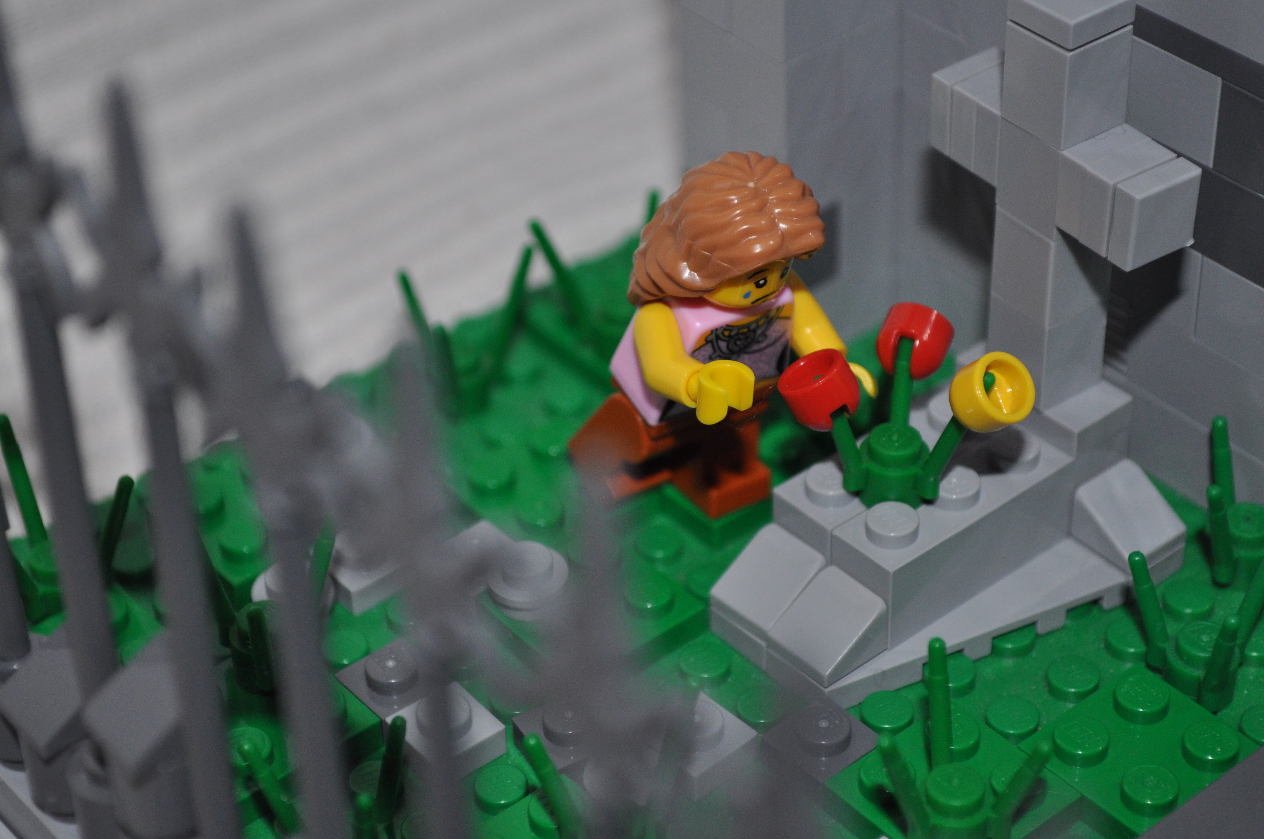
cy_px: 420
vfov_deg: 16.5
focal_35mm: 82
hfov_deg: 24.6
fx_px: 2893
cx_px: 632
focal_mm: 55
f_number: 5.6
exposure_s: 1/60
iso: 800
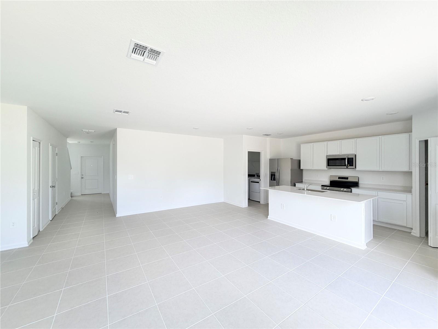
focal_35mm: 14
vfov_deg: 85.7
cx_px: 219
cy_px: 164
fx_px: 177
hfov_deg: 102.1
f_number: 2.2
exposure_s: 1/121
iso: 200
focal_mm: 2.22
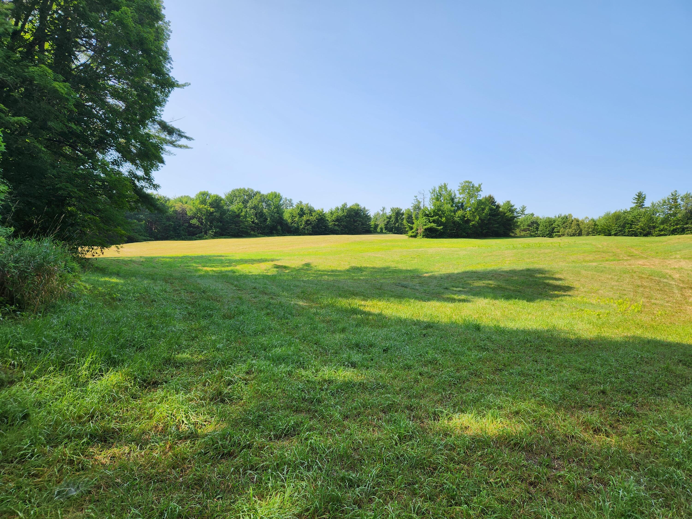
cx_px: 346
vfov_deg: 58.9
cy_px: 260
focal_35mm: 23
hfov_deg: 73.9
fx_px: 460
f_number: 1.8
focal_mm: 5.4
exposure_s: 1/997
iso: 20
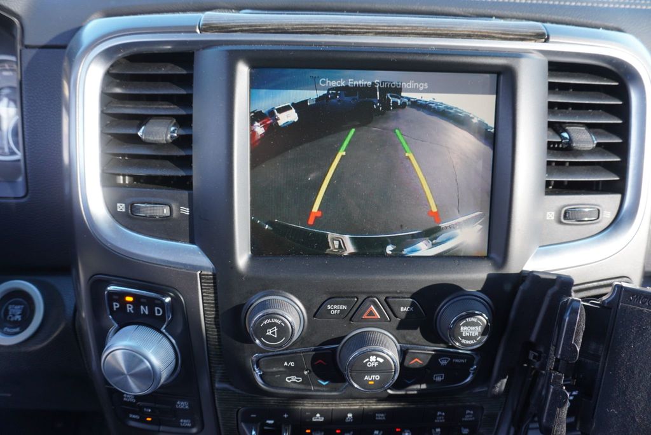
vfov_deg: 53.2
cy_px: 218
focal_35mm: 24
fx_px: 434
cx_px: 326
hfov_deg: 73.7
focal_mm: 16
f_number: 4
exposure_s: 1/60
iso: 160
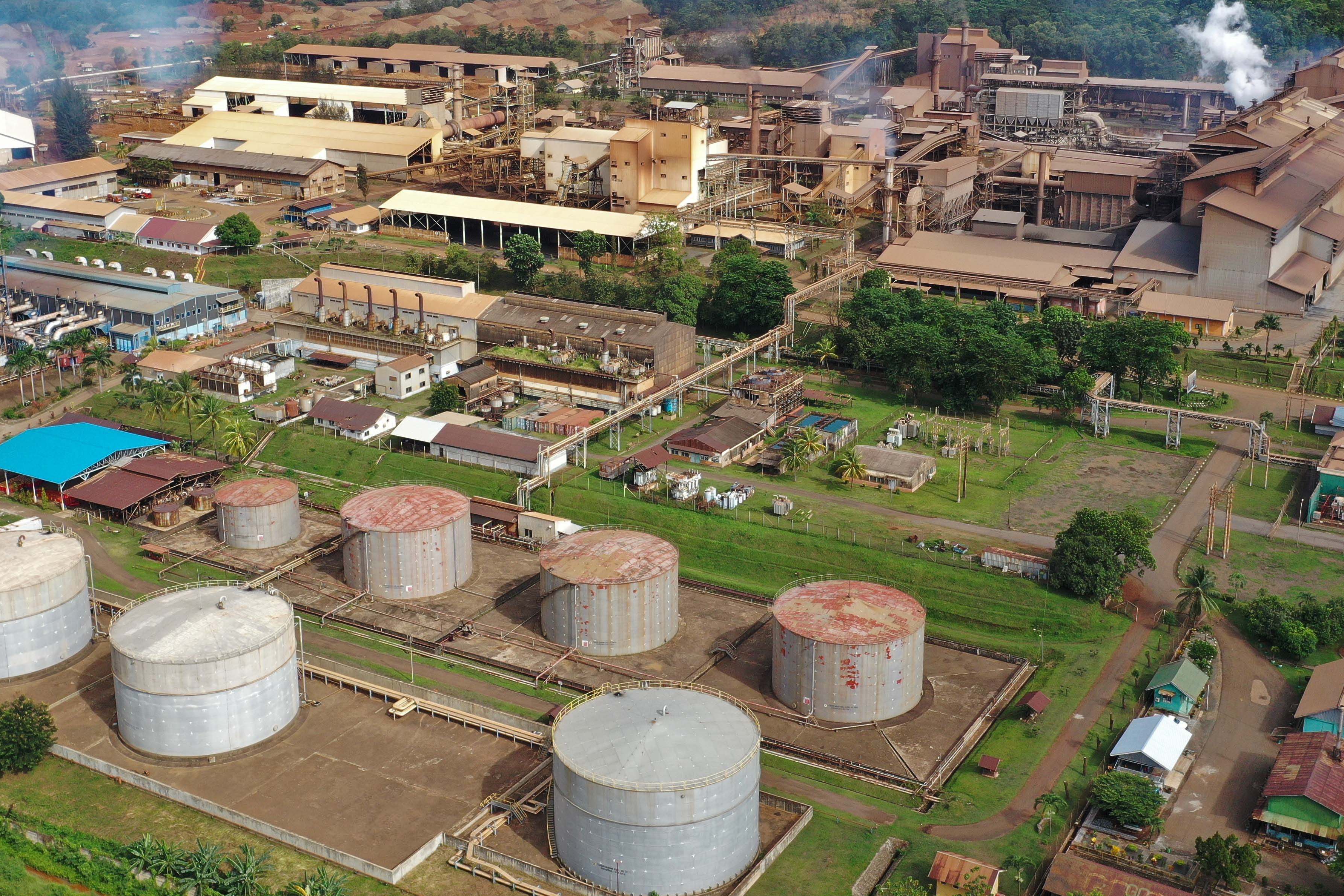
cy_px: 344
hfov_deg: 45.4
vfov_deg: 31.1
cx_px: 639
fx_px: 1605
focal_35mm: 43
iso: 200
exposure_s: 1/400
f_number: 5.6
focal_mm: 10.26
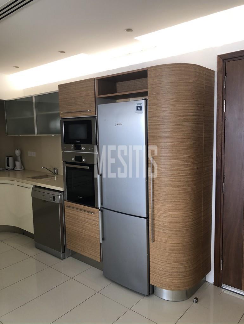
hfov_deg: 49.8
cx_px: 122
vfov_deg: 63.4
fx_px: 263
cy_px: 162
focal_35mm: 28
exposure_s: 1/50
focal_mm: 3.99
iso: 25
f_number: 1.8
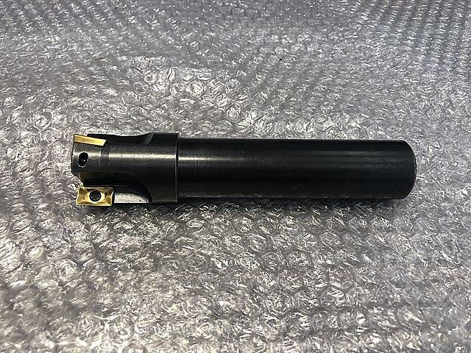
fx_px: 381
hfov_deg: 63.4
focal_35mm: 28
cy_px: 176
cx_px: 236
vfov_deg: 49.7
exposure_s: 1/50
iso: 32
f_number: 1.8
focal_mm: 3.99
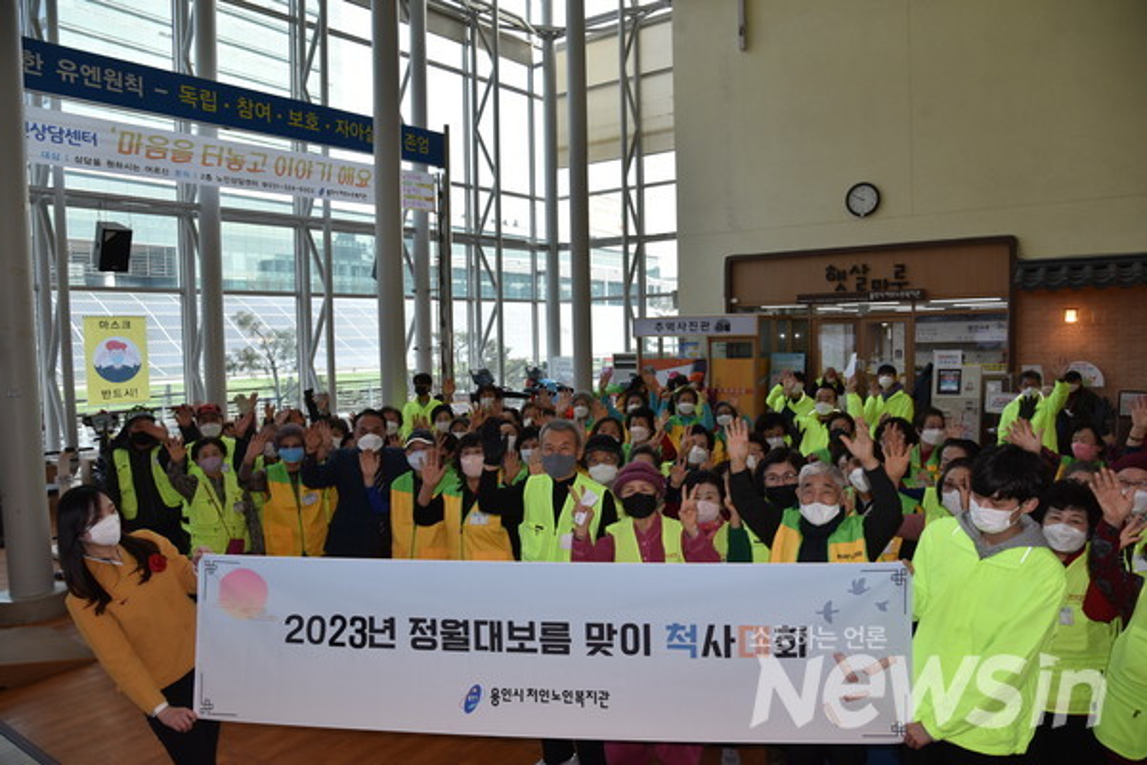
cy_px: 382
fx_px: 765
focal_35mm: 24
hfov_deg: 73.7
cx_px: 574
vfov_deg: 53.1
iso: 500
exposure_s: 1/125
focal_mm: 24
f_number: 5.6
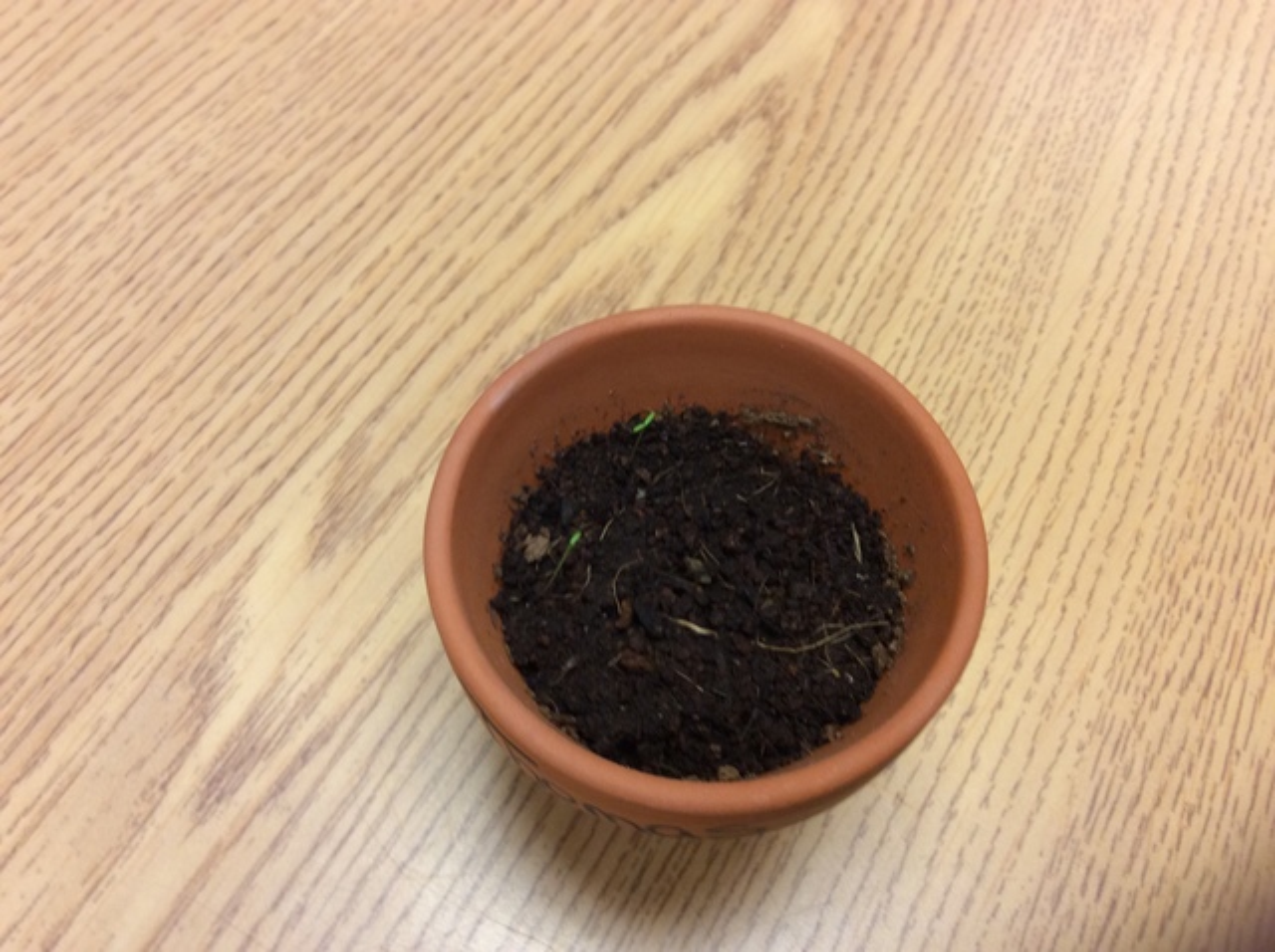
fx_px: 1177
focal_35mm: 32
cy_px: 476
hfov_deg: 56.9
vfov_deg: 44.1
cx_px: 638
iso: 64
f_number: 2.4
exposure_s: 1/24
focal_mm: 3.3
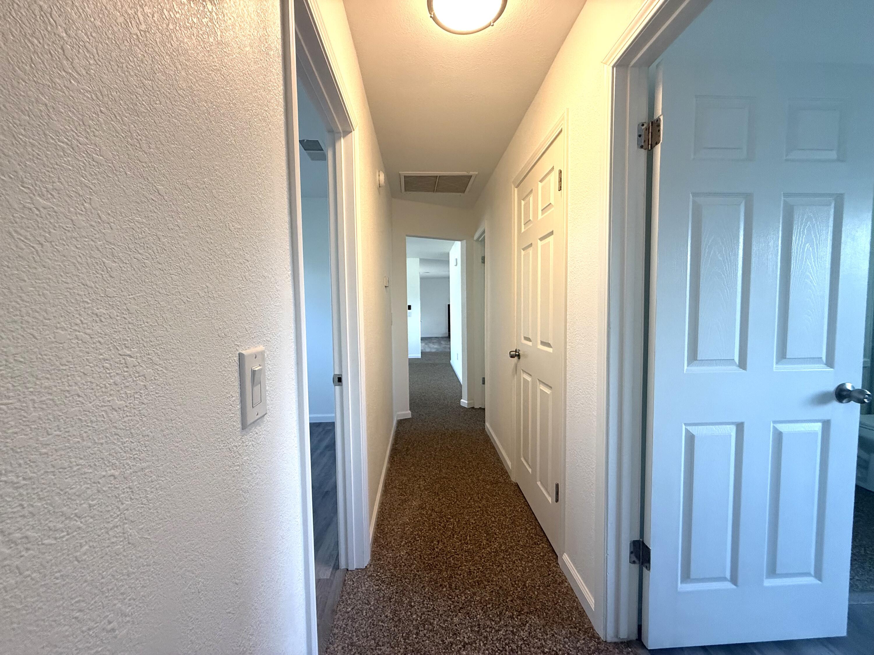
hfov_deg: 102.1
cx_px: 437
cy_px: 328
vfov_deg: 85.7
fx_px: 353
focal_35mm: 14
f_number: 2.2
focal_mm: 2.22
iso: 200
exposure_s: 1/120
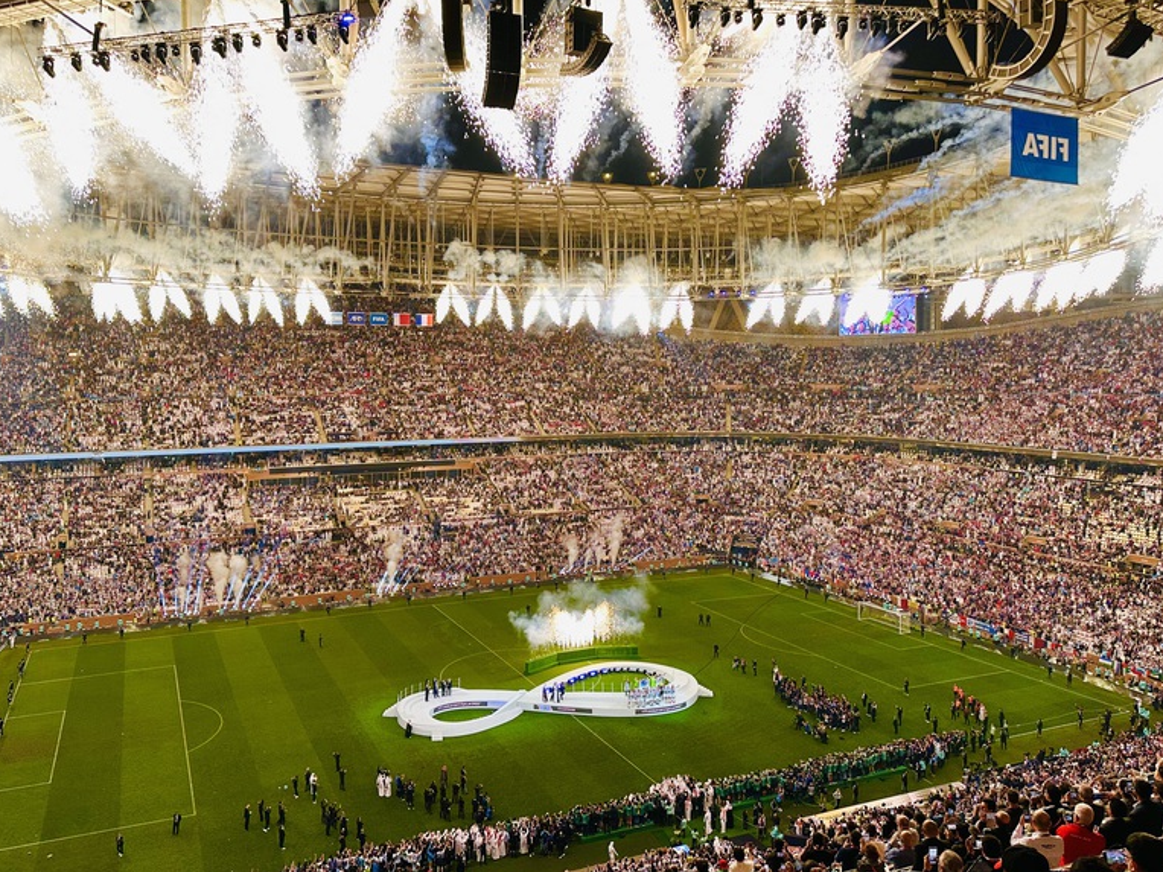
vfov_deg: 51.3
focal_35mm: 27
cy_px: 413
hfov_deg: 65.2
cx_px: 525
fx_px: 907
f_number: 1.78
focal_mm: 6.86
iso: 100
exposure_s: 1/93
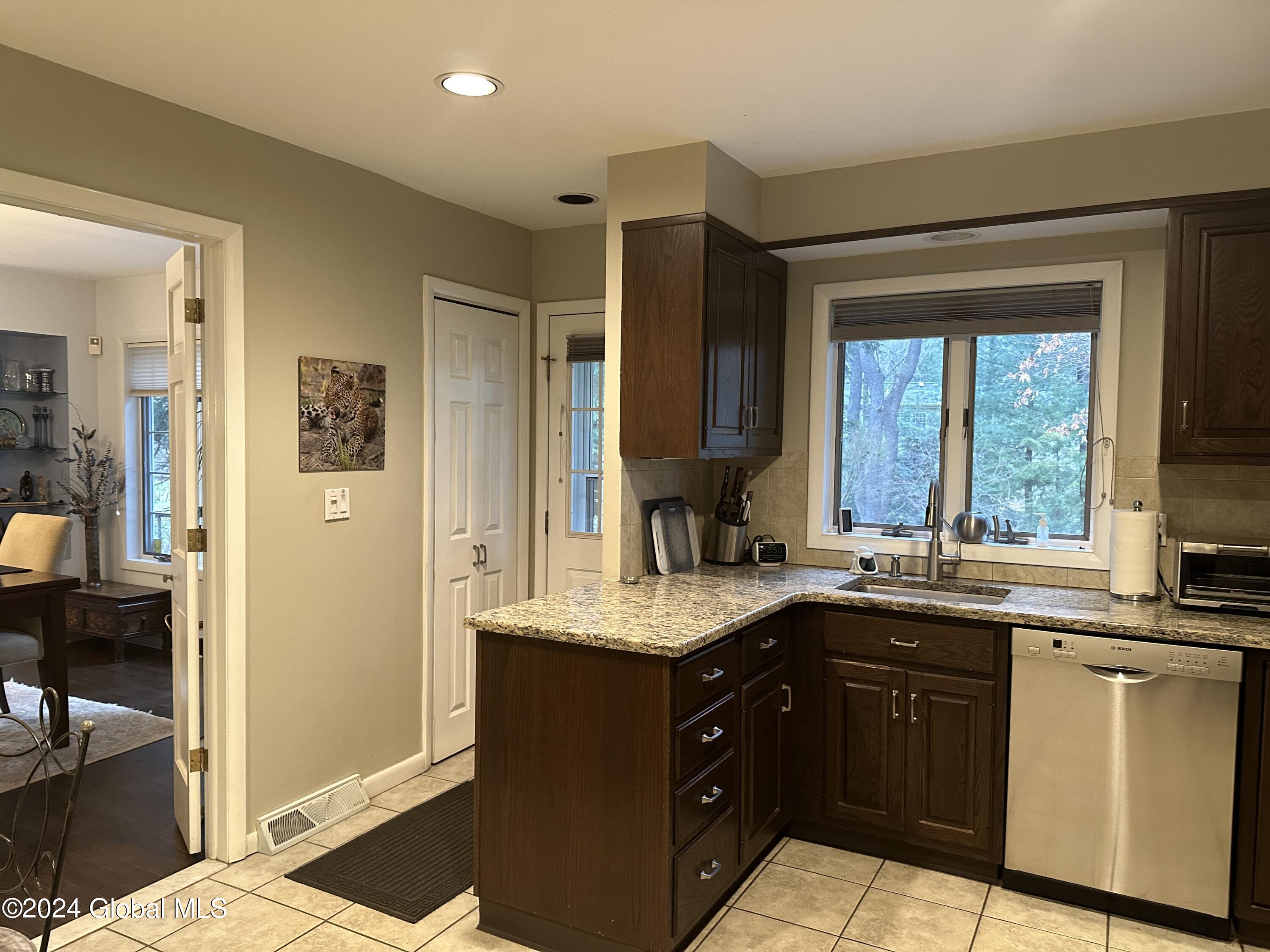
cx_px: 635
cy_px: 476
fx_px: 881
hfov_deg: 71.6
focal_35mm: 24
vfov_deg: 56.8
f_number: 1.78
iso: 400
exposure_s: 1/60
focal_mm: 6.86
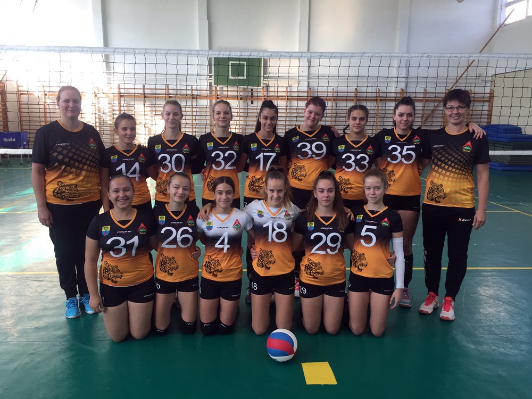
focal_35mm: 29
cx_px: 266
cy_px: 200
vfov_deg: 48.2
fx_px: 446
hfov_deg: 61.7
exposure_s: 1/100
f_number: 2.2
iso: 50
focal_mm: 4.15
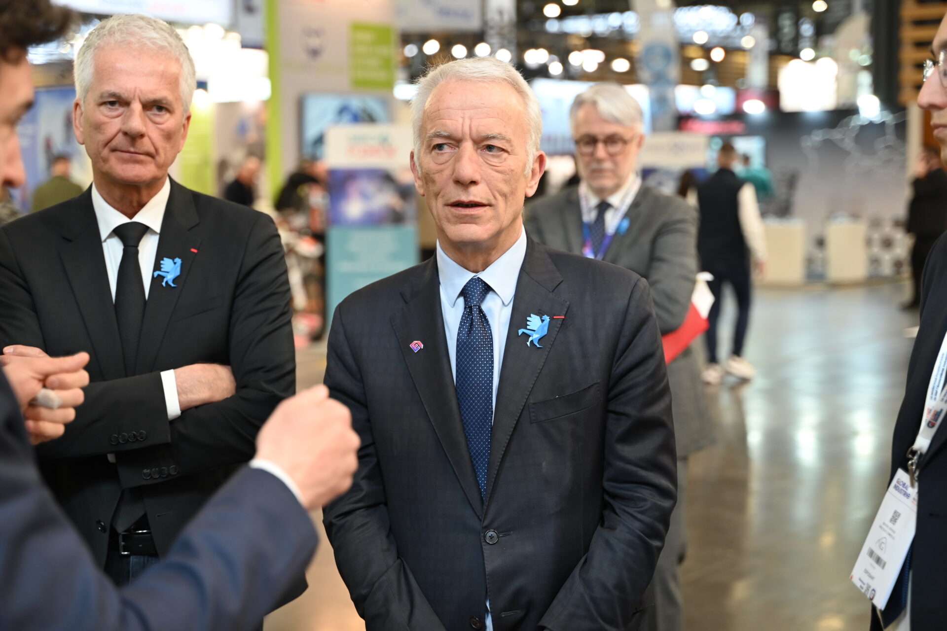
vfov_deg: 24.2
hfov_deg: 35.6
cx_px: 474
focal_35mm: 56
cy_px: 316
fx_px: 1473
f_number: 2.8
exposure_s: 1/125
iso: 720
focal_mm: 56
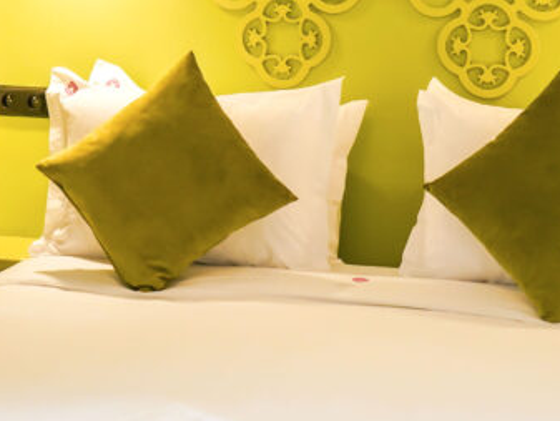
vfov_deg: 13.5
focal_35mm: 108
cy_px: -4
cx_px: 166
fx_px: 1748
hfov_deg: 18.1
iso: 1600
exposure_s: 1/100
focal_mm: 37
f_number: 4
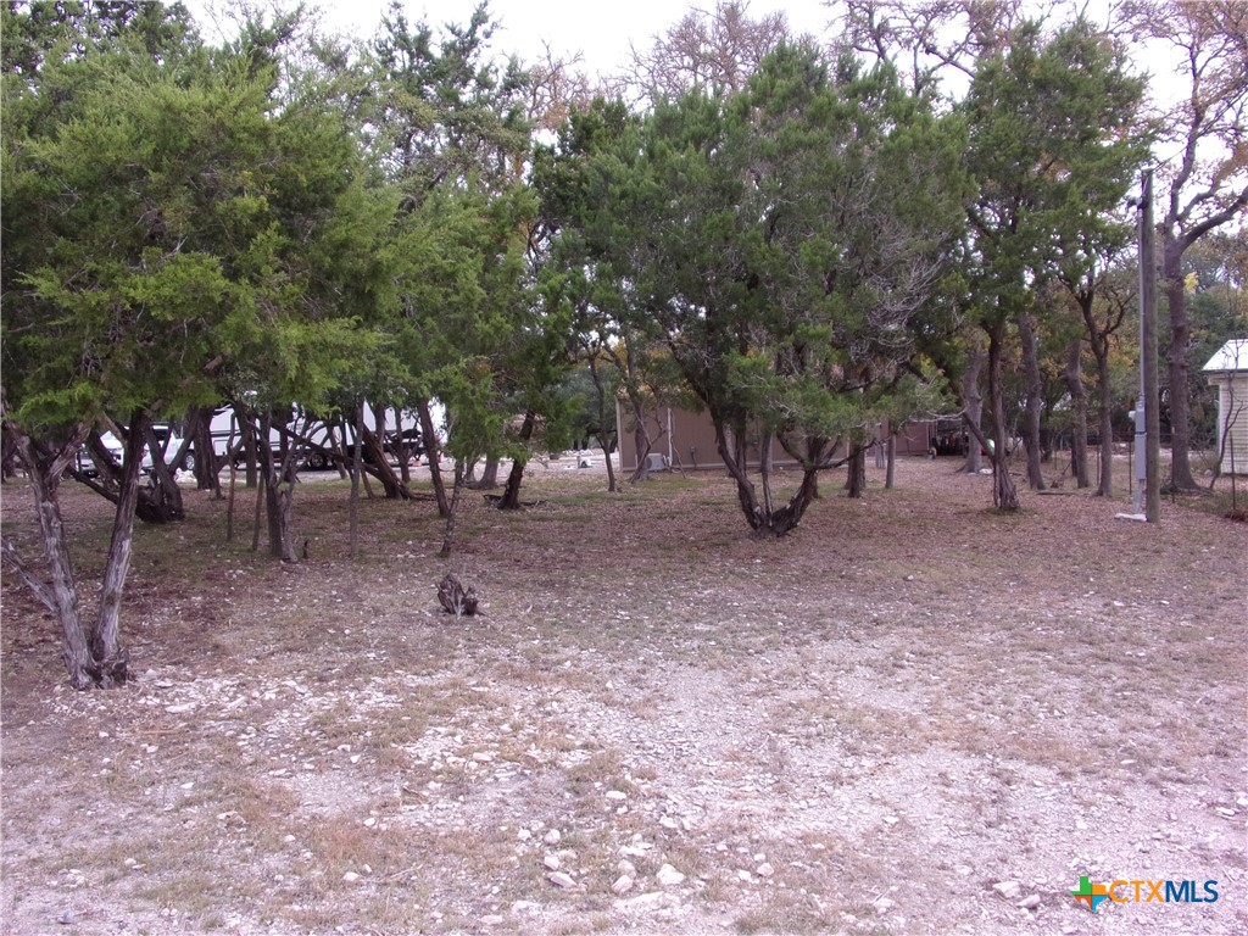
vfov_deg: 49.7
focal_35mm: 28
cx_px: 624
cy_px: 468
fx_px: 1009
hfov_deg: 63.4
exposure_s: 1/240
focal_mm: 5
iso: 80
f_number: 3.4
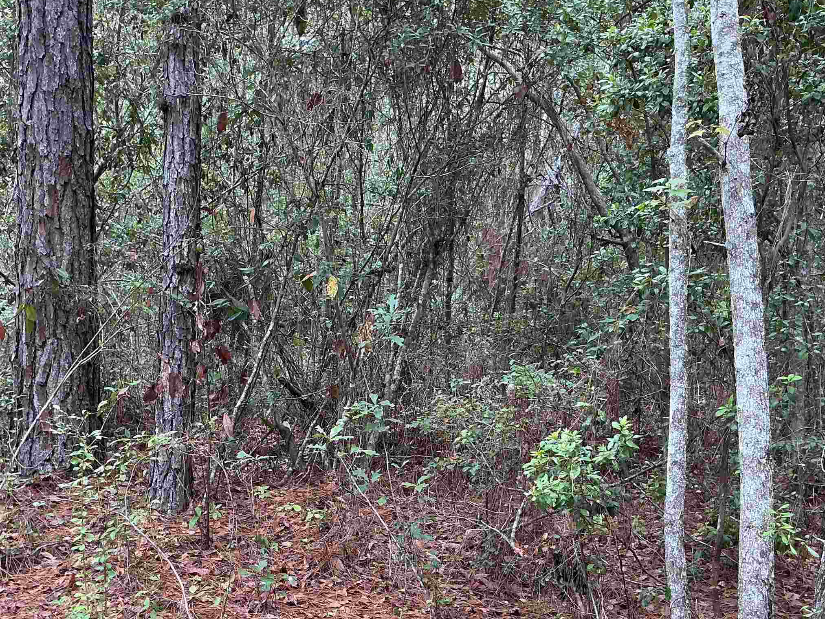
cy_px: 437
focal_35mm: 44
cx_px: 404
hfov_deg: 42.9
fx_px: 1049
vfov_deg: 32.5
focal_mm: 3
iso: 40
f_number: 1.8
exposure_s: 1/60
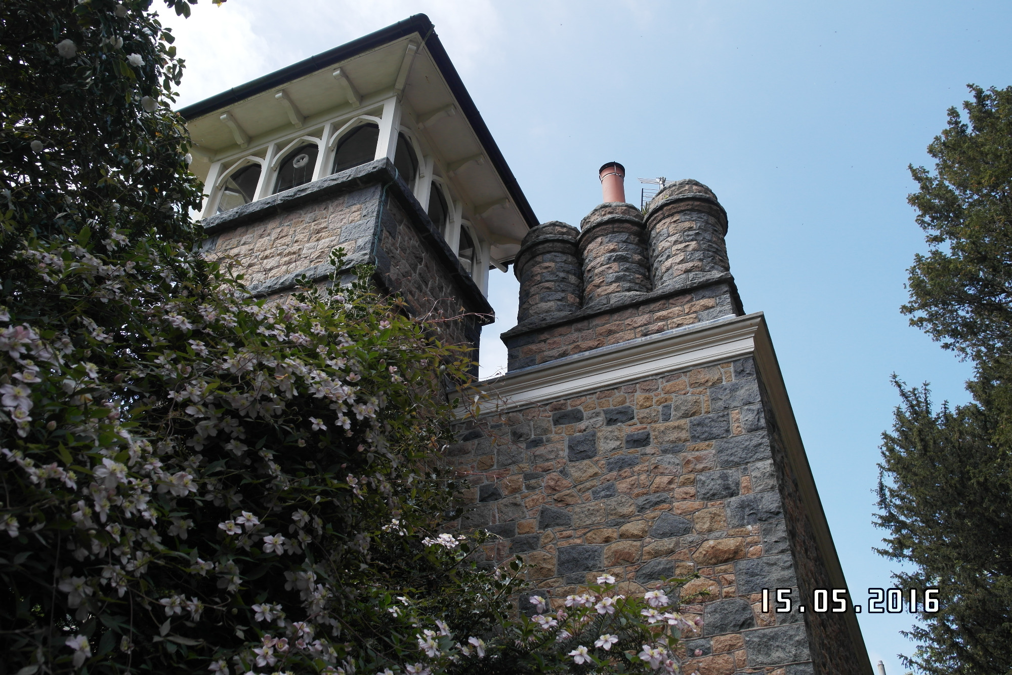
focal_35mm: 30
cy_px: 338
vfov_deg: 43.6
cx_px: 506
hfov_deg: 61.9
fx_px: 843
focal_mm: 20
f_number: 5.6
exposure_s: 1/400
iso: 200
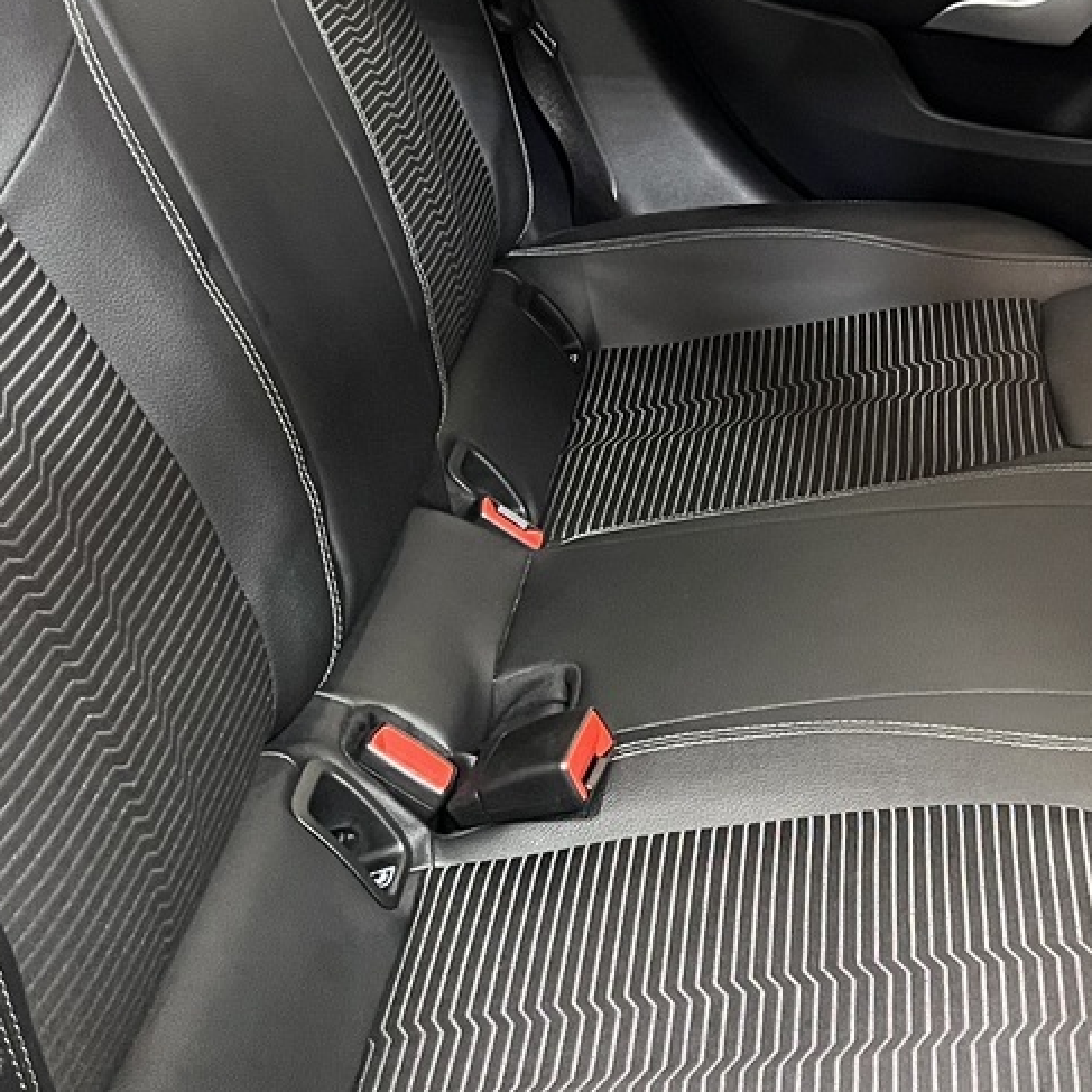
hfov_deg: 25.2
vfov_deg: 24.9
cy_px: 211
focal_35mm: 68
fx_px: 2427
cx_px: 729
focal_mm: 5.1
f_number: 1.6
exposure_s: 1/34
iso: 640
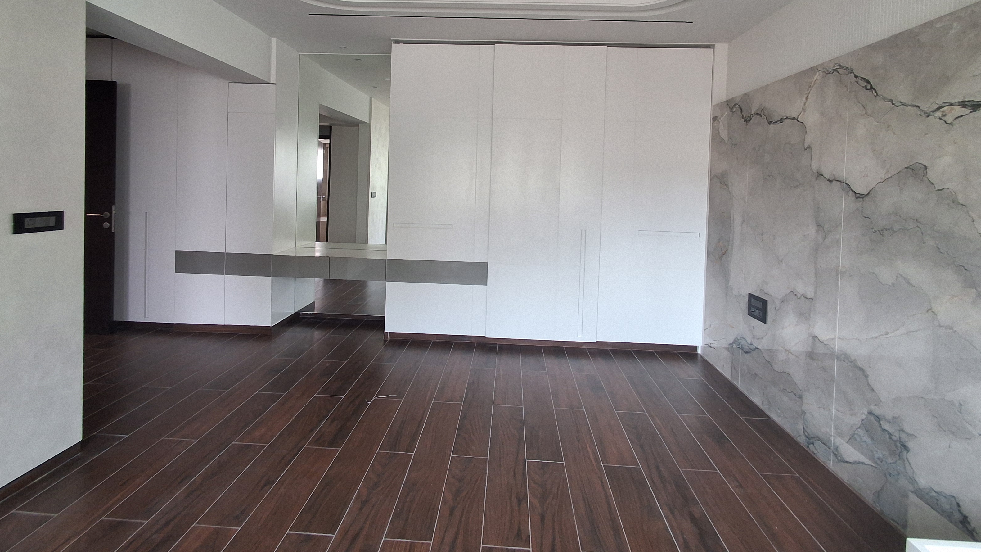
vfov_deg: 59.9
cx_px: 495
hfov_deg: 92.7
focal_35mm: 18
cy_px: 194
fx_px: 468
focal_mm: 1.64
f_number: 2.2
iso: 160
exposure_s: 1/50
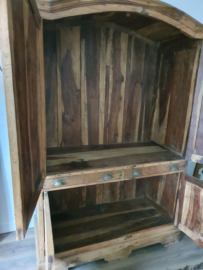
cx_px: 102
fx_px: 203
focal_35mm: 26
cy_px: 135
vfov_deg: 67.3
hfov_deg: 53.1
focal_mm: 4.3
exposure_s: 1/10
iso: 800
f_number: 1.5
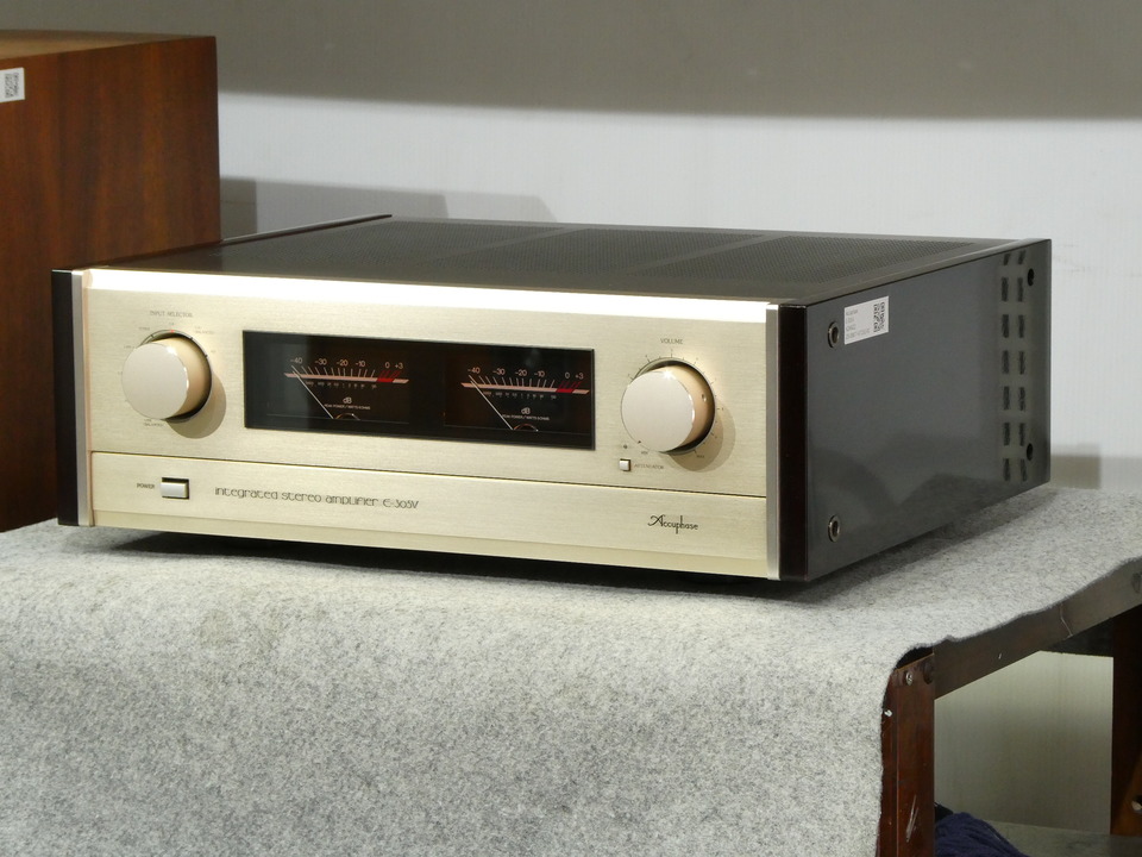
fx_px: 4091
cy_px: 428
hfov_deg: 15.9
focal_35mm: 124
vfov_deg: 12.0
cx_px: 571
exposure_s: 1/10
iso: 400
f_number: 5.6
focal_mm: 22.3
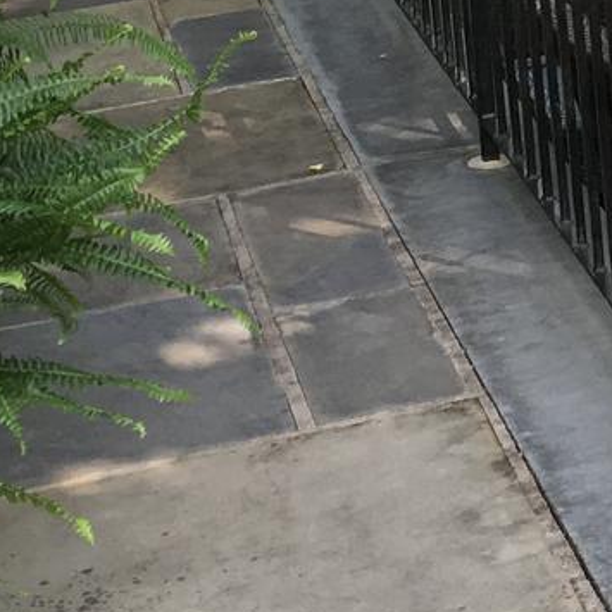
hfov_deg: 10.9
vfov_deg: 11.3
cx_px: 1181
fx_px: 2960
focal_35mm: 148
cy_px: -303
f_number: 2.2
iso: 40
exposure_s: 1/120
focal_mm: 4.15
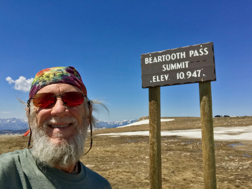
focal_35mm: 32
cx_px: 126
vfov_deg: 44.2
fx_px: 233
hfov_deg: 56.8
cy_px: 94
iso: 25
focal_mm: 2.87
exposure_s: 1/1264
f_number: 2.2
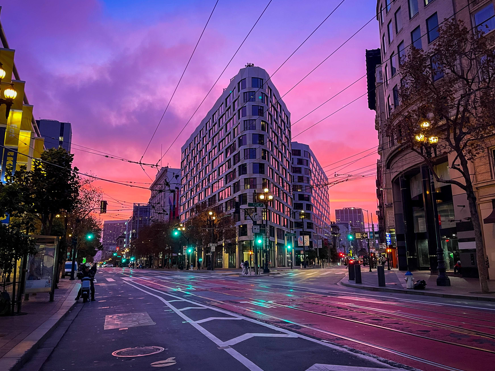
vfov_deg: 48.2
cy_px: 171
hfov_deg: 61.6
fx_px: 415
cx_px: 259
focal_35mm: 29
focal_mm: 5.1
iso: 250
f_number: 1.6
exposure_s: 1/60
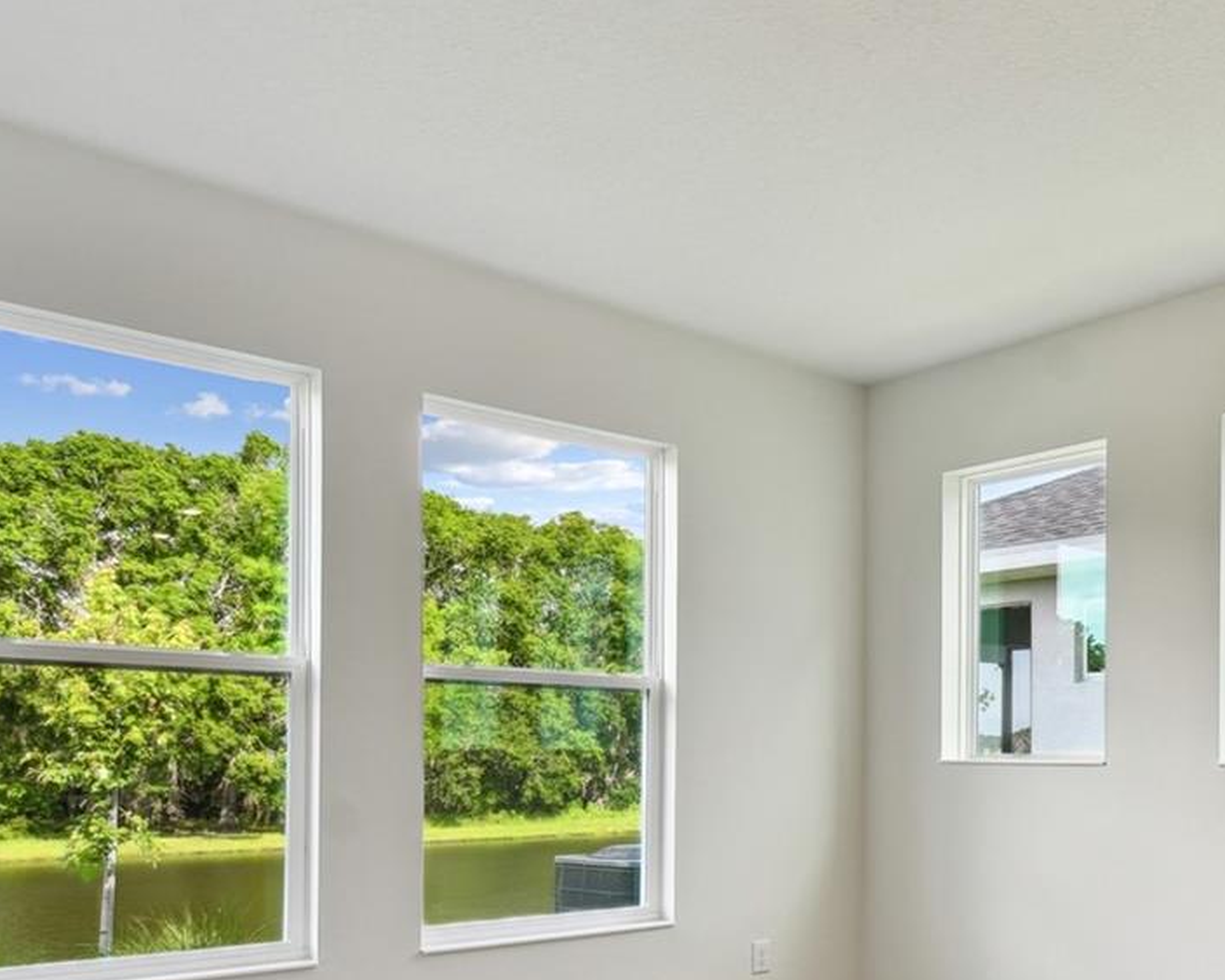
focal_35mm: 32
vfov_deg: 44.0
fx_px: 1160
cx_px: 1070
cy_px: 757
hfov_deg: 50.3
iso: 100
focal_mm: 10
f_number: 7.1
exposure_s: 1/15
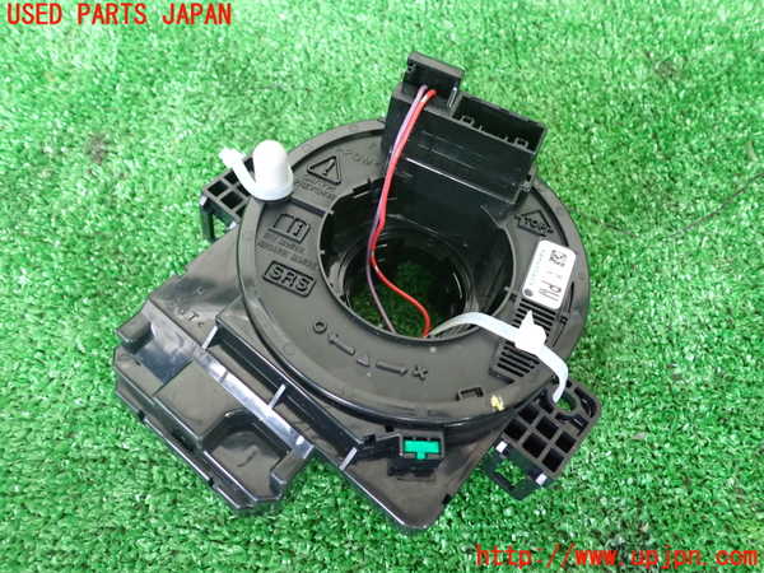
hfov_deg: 60.0
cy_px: 286
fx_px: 662
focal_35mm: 30
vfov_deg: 46.8
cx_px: 382
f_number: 2.3
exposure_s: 1/50
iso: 1250
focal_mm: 5.4
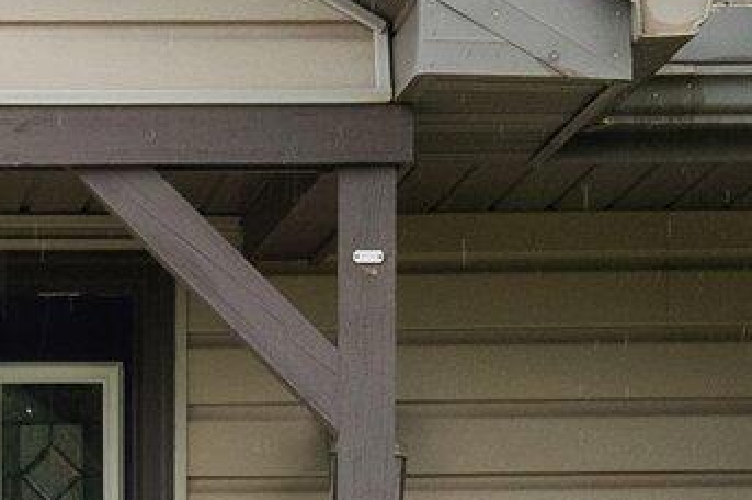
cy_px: 872
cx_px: -316
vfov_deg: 4.9
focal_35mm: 275
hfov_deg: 7.4
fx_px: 5739
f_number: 8
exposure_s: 1/60
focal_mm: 31
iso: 800
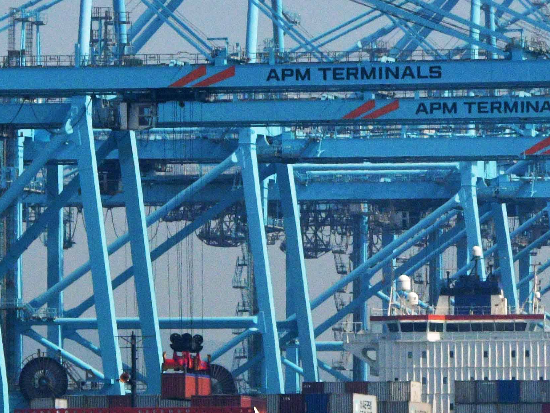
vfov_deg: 2.6
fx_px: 9264
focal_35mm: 583
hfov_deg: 3.4
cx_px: 428
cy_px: 202
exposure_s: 1/1250
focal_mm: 120
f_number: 18
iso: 1000
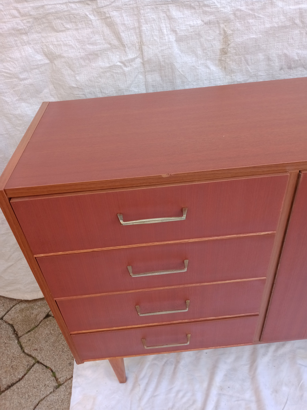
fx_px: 319
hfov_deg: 51.4
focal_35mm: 27
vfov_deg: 65.3
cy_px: 205
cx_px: 154
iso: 111
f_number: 2
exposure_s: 1/120
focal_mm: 3.54
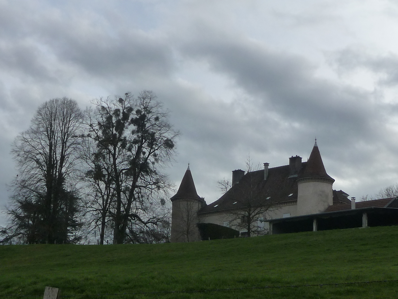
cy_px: 150
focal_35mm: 64
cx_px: 199
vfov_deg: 22.9
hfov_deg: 30.3
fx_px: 736
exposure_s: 1/1000
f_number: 3.8
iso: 160
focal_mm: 6.3
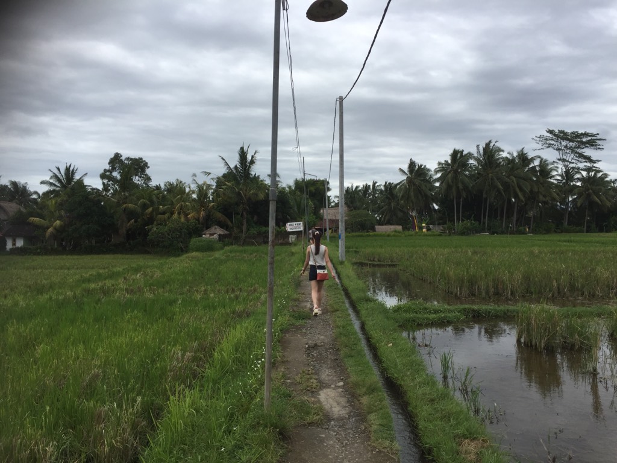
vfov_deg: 48.2
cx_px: 308
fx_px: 517
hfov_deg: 61.7
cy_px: 232
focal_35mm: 29
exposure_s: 1/1980
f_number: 2.2
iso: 32
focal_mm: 4.15
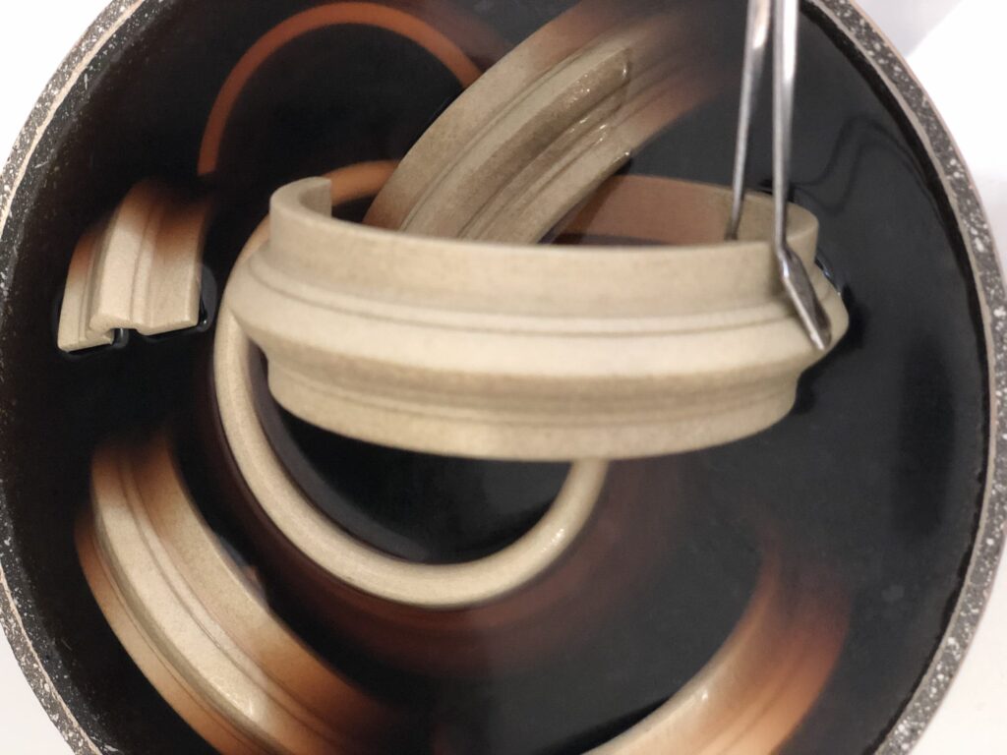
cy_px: 378
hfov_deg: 36.8
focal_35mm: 52
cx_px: 504
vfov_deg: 28.0
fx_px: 1513
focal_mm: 6
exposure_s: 1/13
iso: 160
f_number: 2.4
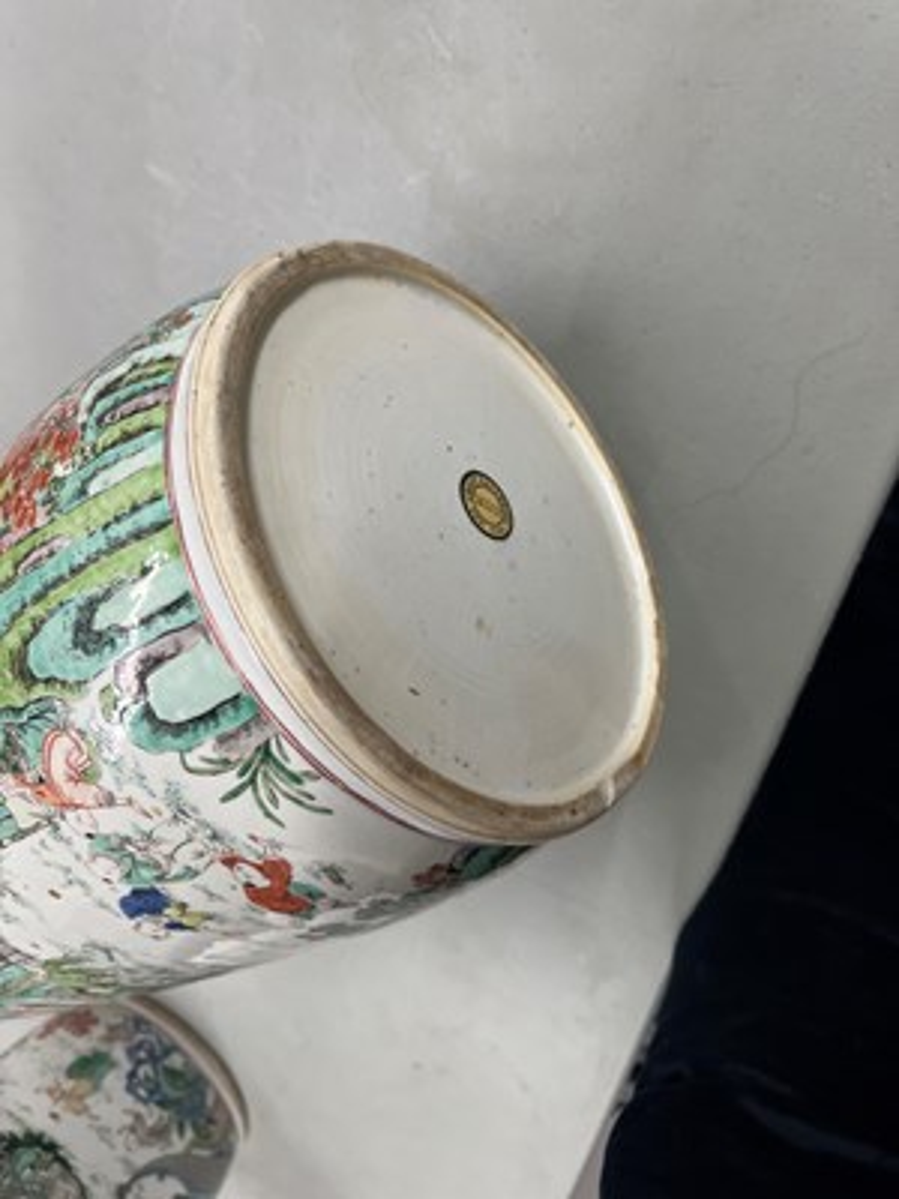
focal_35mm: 26
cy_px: 600
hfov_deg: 53.1
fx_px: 900
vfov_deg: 67.3
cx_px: 450
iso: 125
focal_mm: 5.7
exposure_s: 1/120
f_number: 1.5
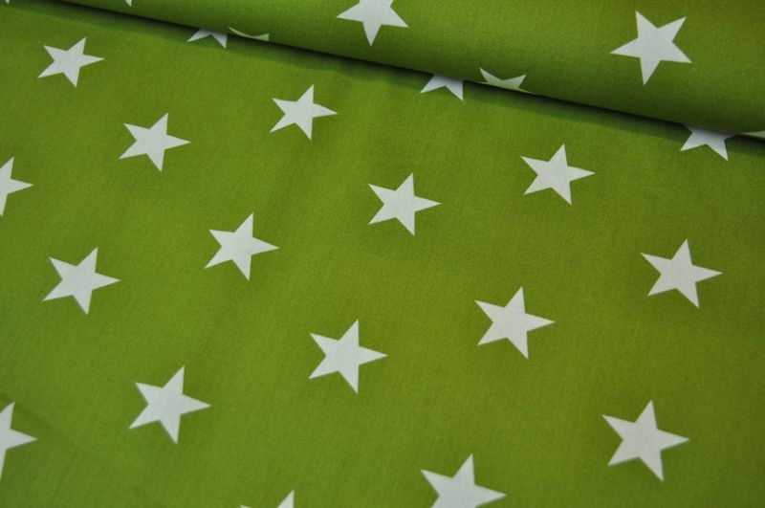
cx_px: 382
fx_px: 1146
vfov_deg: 25.0
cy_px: 254
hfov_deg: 36.9
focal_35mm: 54
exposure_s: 1/100
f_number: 5
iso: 400
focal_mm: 36
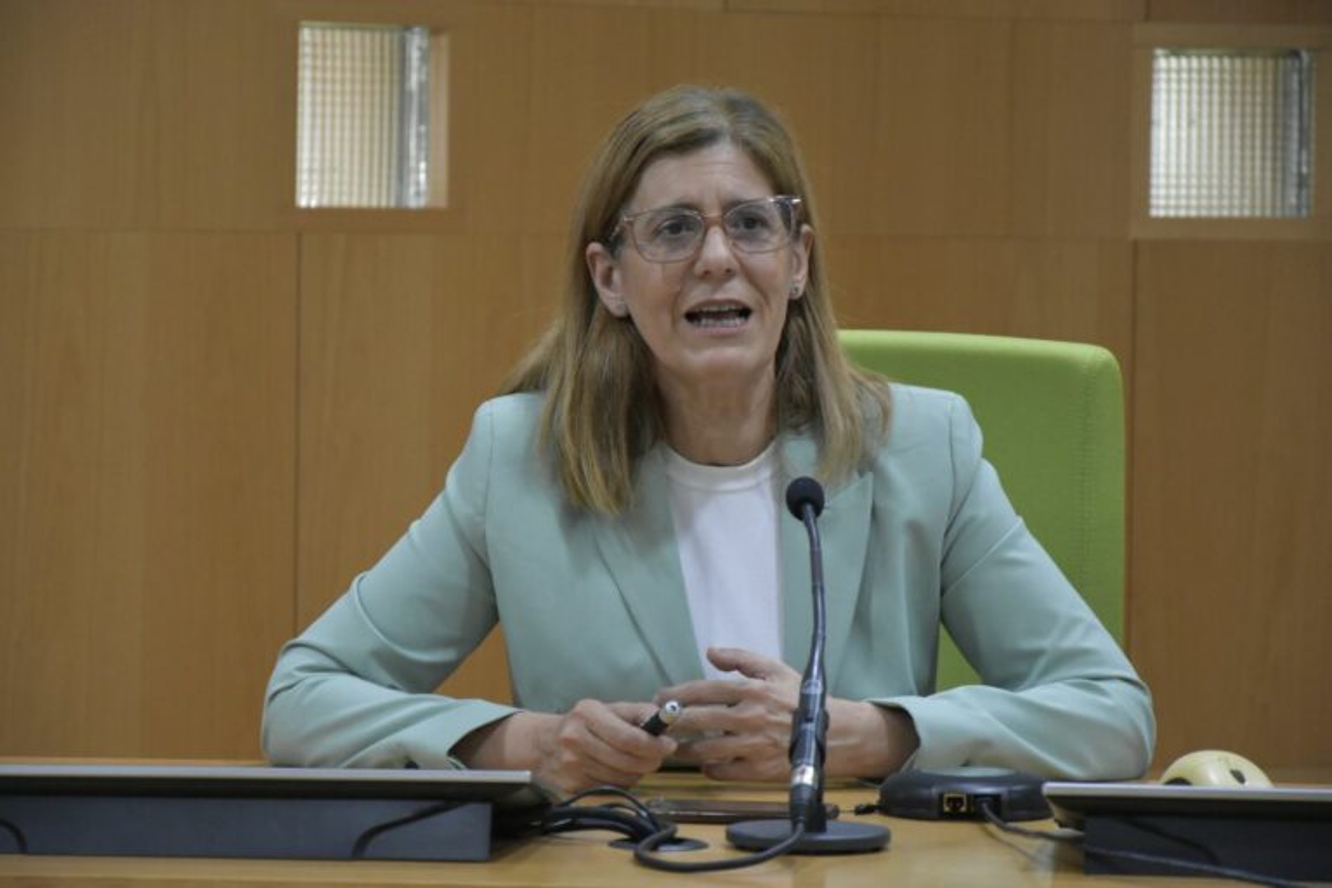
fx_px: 5827
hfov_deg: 13.0
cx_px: 666
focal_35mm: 158
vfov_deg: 8.7
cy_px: 444
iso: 4000
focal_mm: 105
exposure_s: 1/250
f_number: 5.6
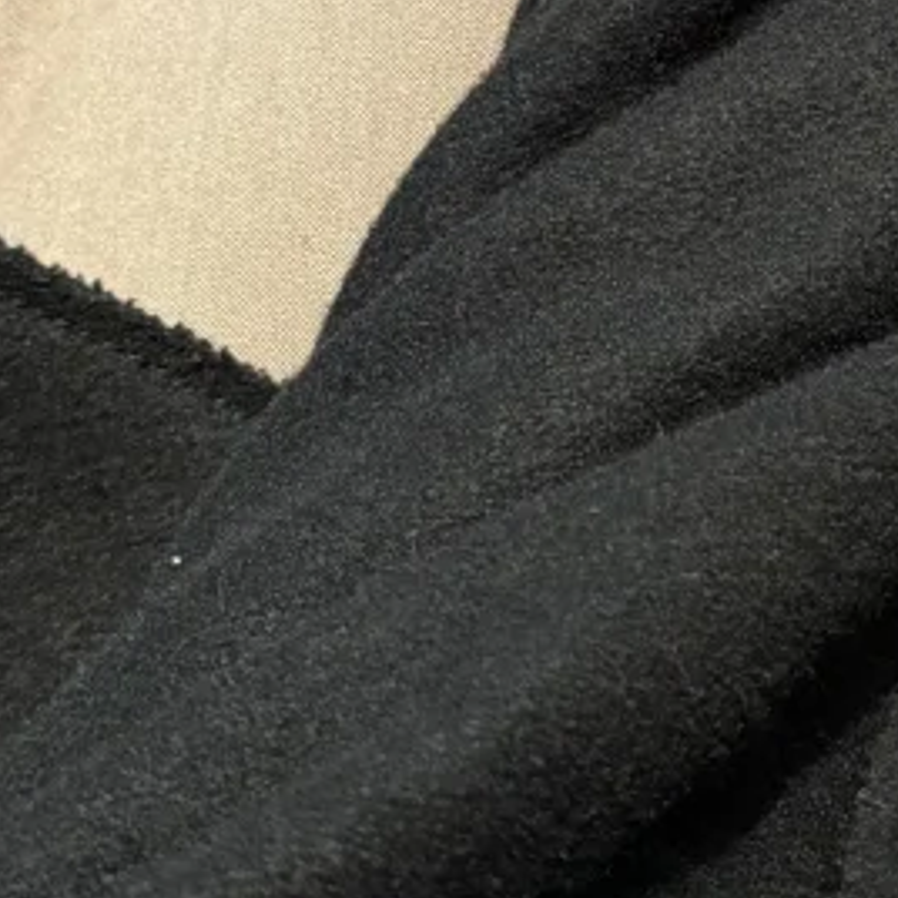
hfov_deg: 15.0
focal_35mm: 114
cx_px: 935
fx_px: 3346
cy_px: -57
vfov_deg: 15.0
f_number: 1.78
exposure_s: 1/50
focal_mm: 6.76
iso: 800
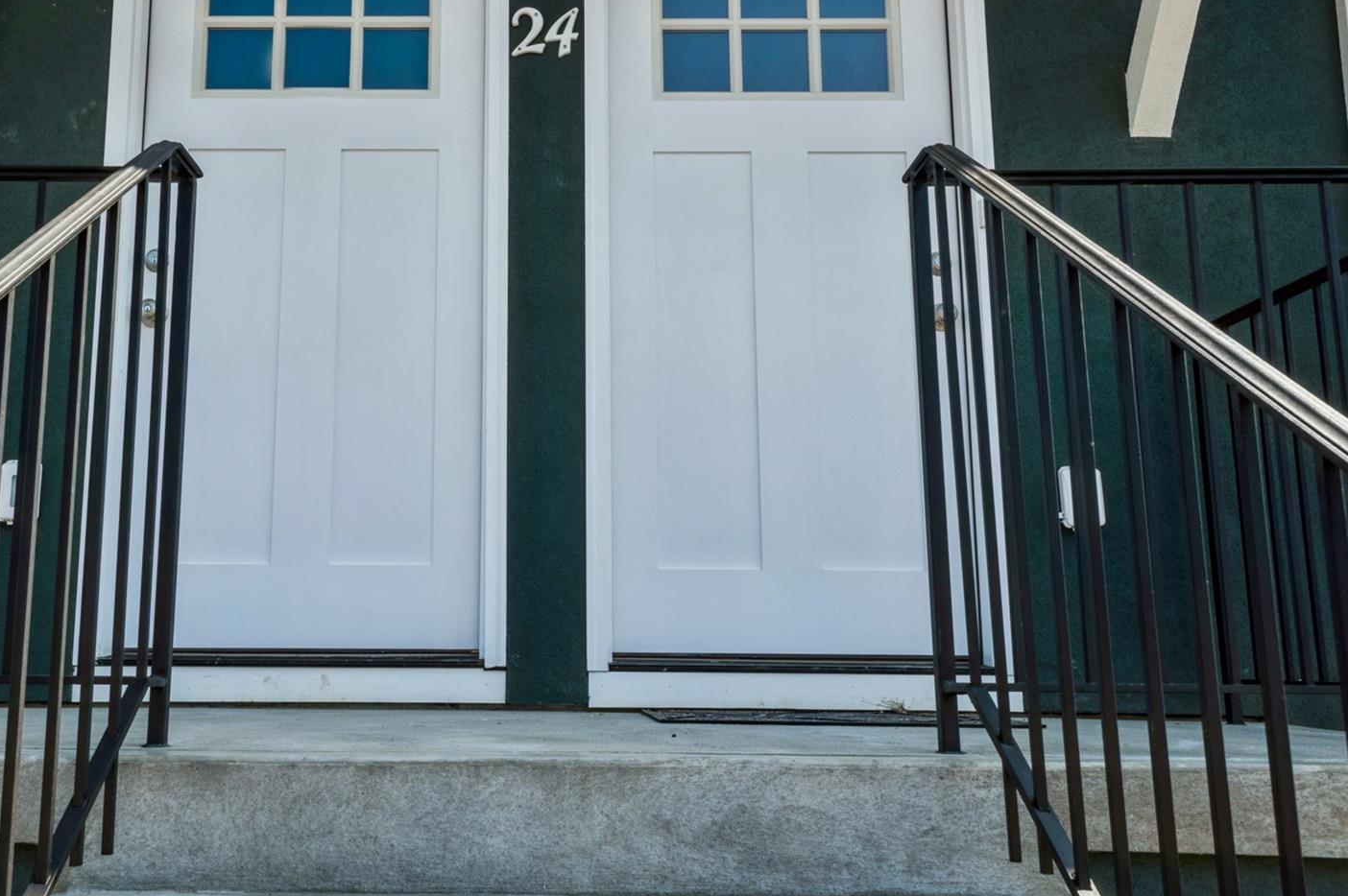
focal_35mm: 35
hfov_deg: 53.8
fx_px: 1310
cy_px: 445
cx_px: 503
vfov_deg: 37.8
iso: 200
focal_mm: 24
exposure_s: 1/320
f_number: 11
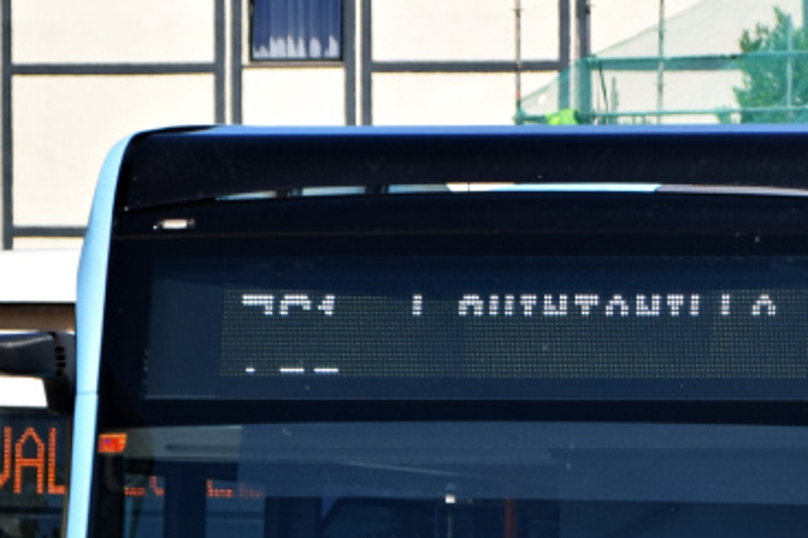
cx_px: 773
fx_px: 10230
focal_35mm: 456
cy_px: 598
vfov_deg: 3.0
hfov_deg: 4.5
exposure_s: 1/2000
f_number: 5.6
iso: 400
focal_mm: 86
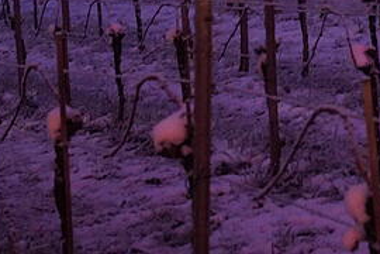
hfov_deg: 13.7
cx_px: 326
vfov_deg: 9.0
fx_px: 1573
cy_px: -140
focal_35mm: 149
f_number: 4.5
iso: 12800
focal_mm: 43
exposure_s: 1/15
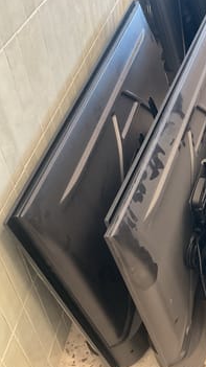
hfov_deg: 24.2
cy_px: 186
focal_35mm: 45
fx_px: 438
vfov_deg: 45.5
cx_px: 243
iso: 250
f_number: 1.8
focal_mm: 3
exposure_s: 1/50
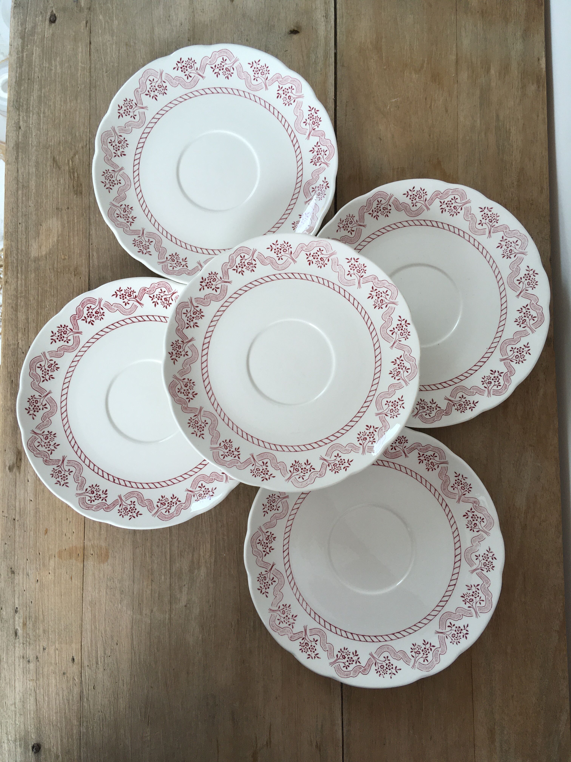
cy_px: 381
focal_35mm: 29
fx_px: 638
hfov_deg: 48.2
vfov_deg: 61.7
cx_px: 286
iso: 40
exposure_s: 1/100
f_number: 2.2
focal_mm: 4.15
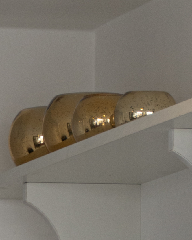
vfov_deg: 4.3
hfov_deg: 3.5
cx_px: -352
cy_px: 700
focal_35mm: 438
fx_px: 3111
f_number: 2.8
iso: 250
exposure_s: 1/250
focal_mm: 49
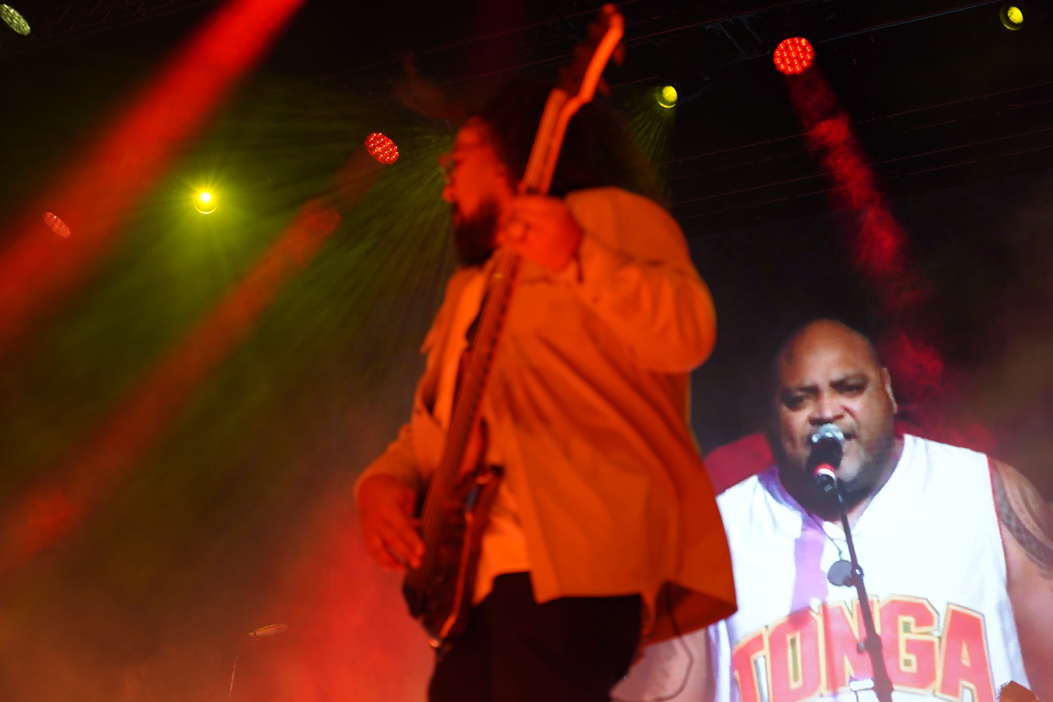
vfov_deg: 19.7
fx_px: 2018
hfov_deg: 29.2
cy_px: 351
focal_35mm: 69
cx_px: 526
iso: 1250
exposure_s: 1/160
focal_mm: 69
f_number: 4
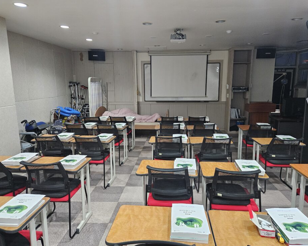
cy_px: 122
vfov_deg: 56.8
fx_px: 228
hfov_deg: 68.0
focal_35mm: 25
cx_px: 162
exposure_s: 1/120
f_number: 1.8
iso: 800
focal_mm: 5.4
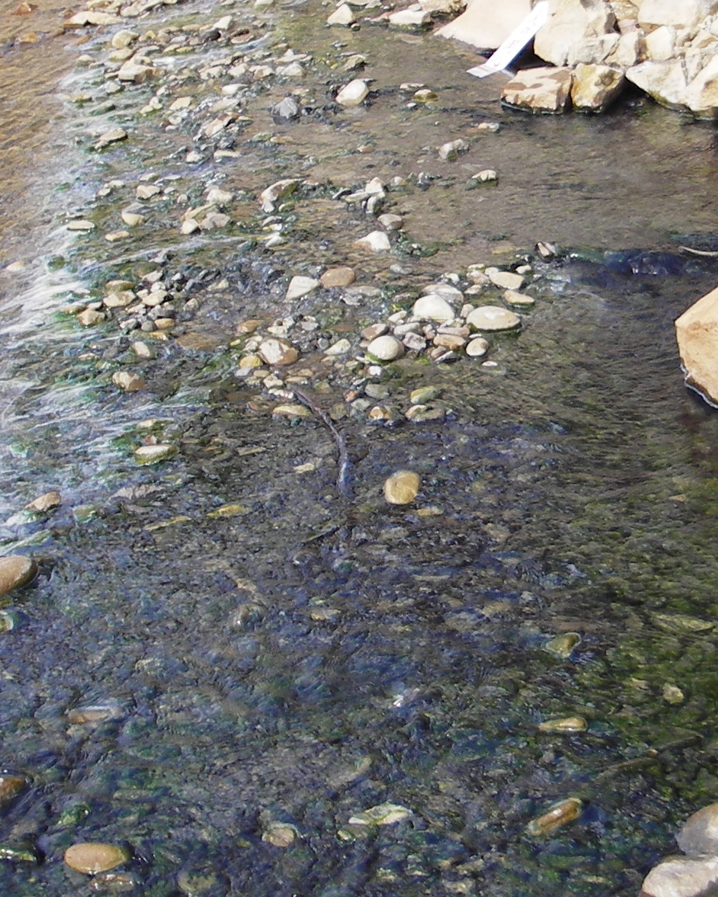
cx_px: 522
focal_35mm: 77
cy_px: 391
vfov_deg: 24.7
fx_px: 2045
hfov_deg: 19.8
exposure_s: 1/125
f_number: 3.3
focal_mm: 6.3
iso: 50
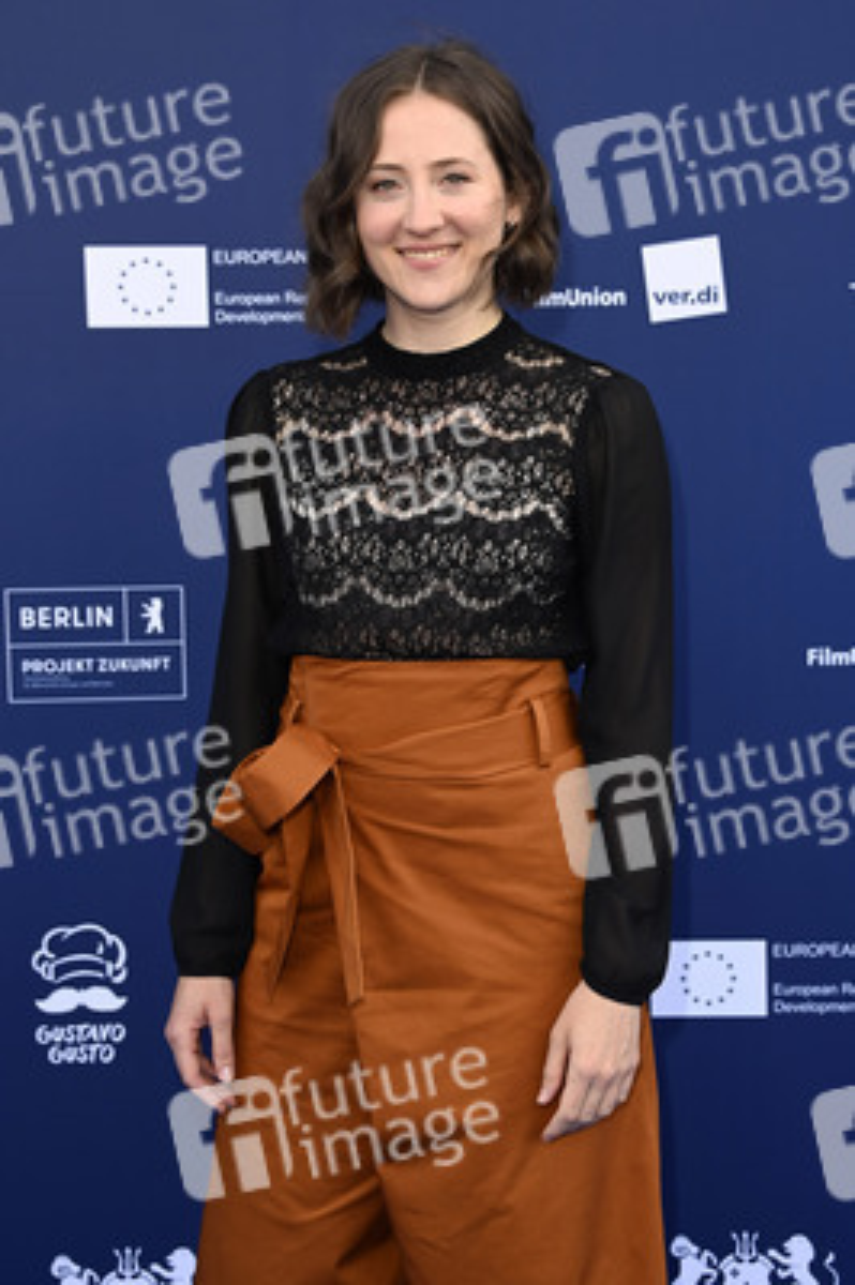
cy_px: 642
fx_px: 2212
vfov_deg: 32.4
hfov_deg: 21.9
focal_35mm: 62
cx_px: 428
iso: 640
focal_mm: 62
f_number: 5.6
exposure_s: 1/250
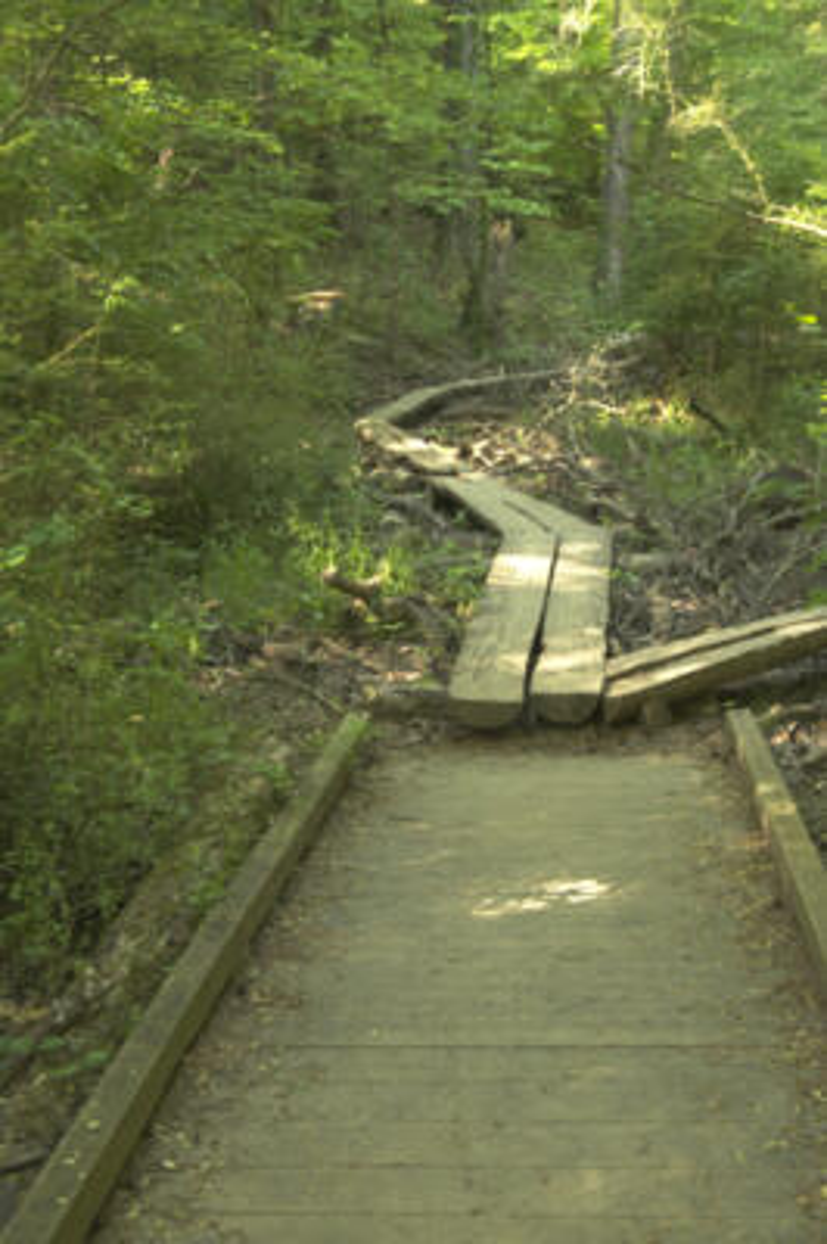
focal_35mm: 52
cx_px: 414
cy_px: 622
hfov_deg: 25.9
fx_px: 1795
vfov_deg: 38.2
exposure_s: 1/30
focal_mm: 35
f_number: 8
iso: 800
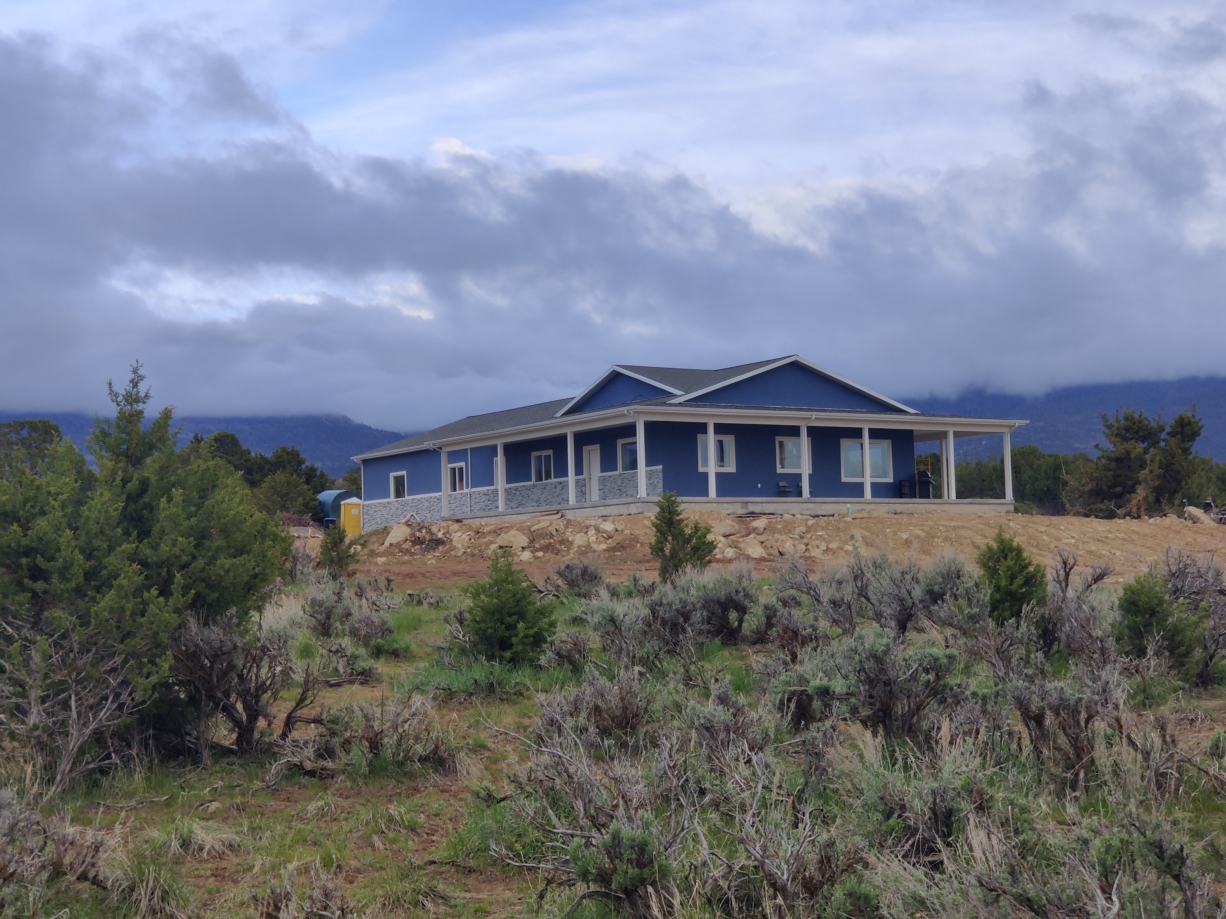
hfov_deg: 29.4
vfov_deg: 22.3
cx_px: 613
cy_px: 460
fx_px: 2338
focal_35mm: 66
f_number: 2.2
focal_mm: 6.22
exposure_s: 1/389
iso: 100
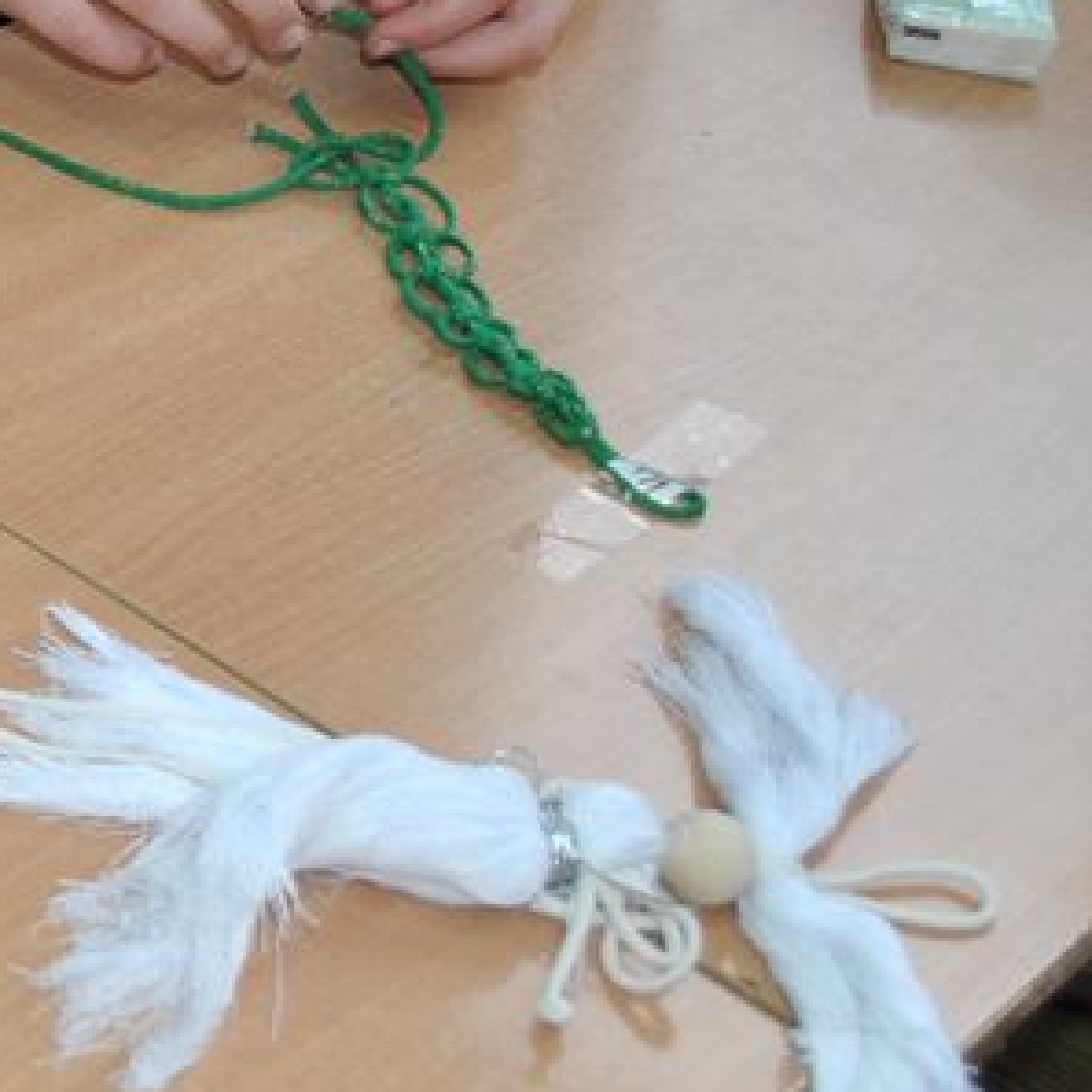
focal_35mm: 97
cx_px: -728
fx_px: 3462
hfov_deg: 15.9
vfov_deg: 17.8
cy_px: 215
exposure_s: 1/60
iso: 200
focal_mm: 22
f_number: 4
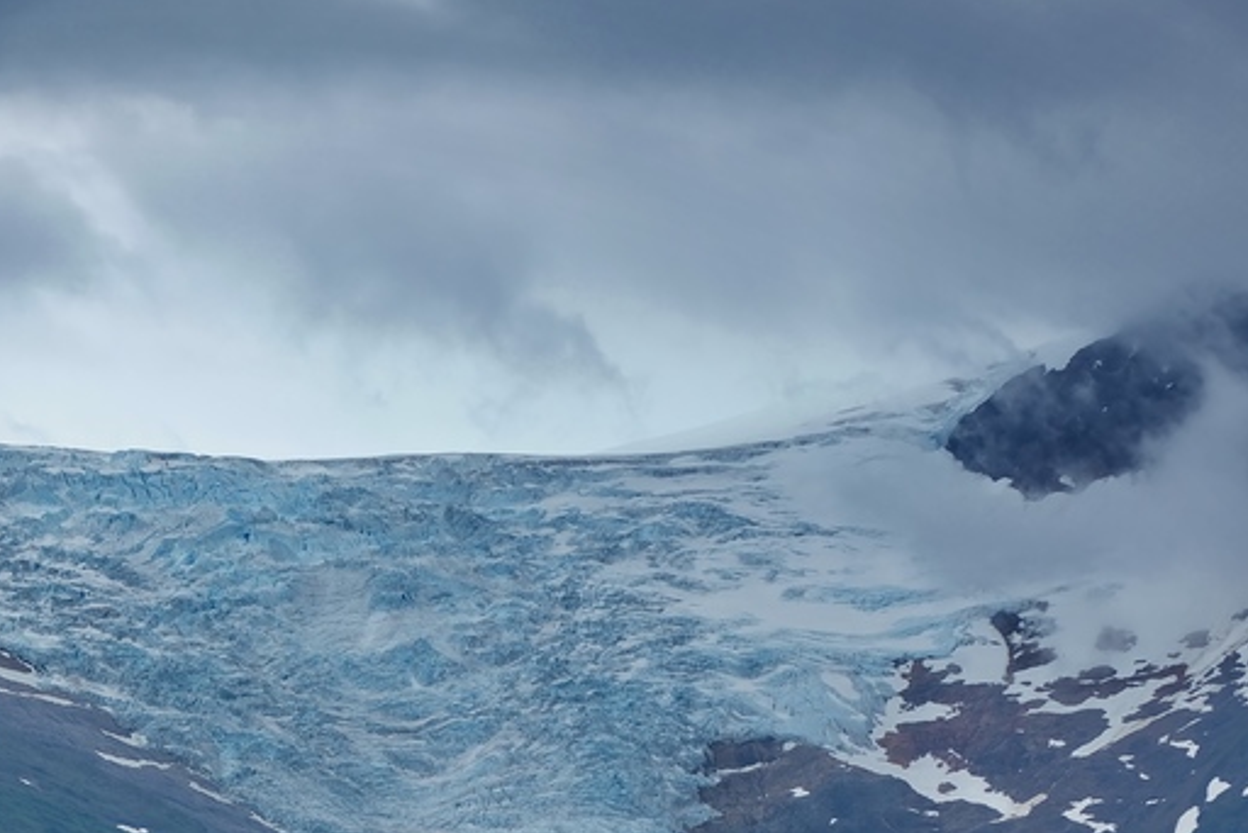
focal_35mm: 255
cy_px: 909
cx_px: 202
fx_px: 8845
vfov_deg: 5.4
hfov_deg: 8.1
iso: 100
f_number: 8
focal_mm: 102
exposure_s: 1/250
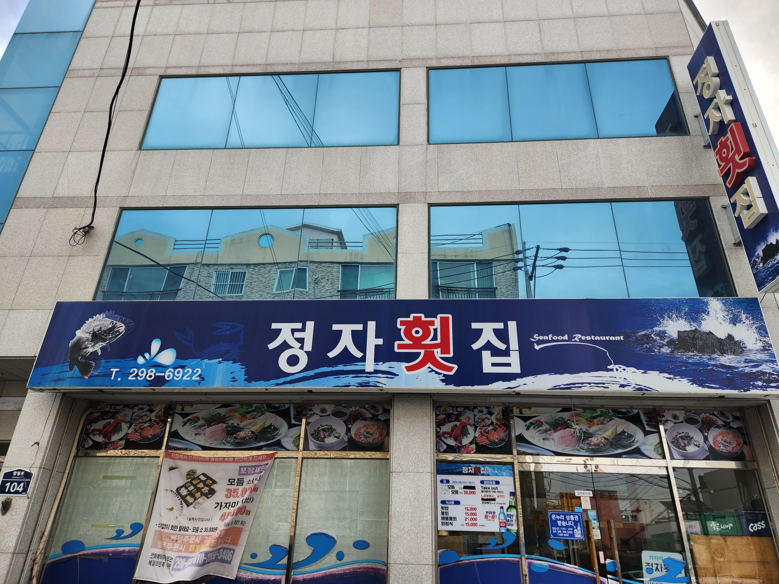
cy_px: 292
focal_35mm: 23
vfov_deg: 58.9
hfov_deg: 73.9
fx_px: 518
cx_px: 390
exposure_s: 1/269
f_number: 1.8
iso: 20
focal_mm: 5.4
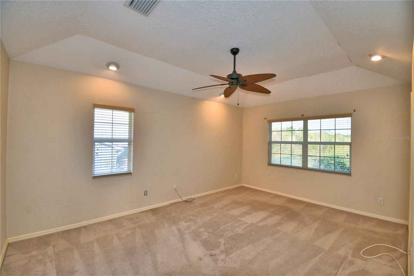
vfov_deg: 77.3
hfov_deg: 100.4
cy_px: 138
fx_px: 172
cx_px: 207
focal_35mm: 15
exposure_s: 1/60
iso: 200
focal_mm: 10
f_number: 4.5
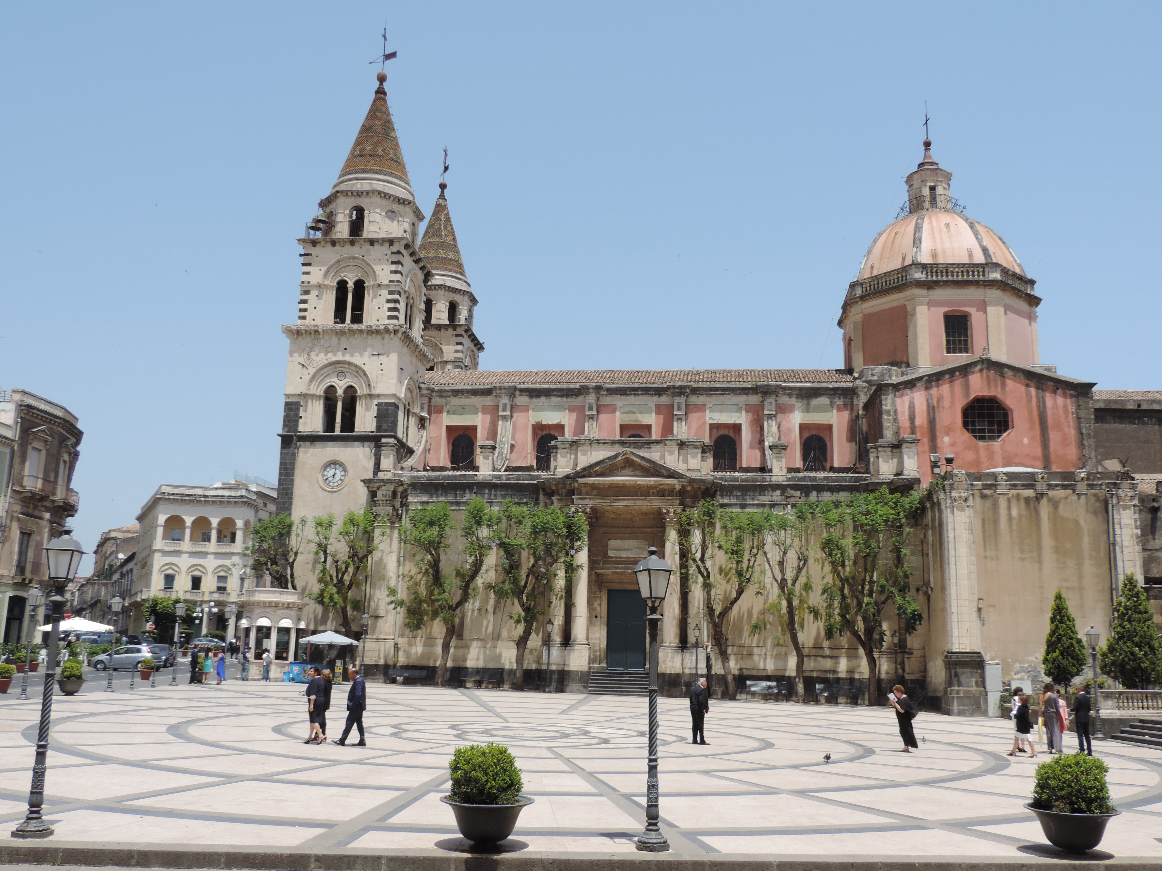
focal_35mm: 33
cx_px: 581
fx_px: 1108
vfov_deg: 42.9
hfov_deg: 55.4
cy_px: 436
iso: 80
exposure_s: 1/1000
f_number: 3.2
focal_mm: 5.8
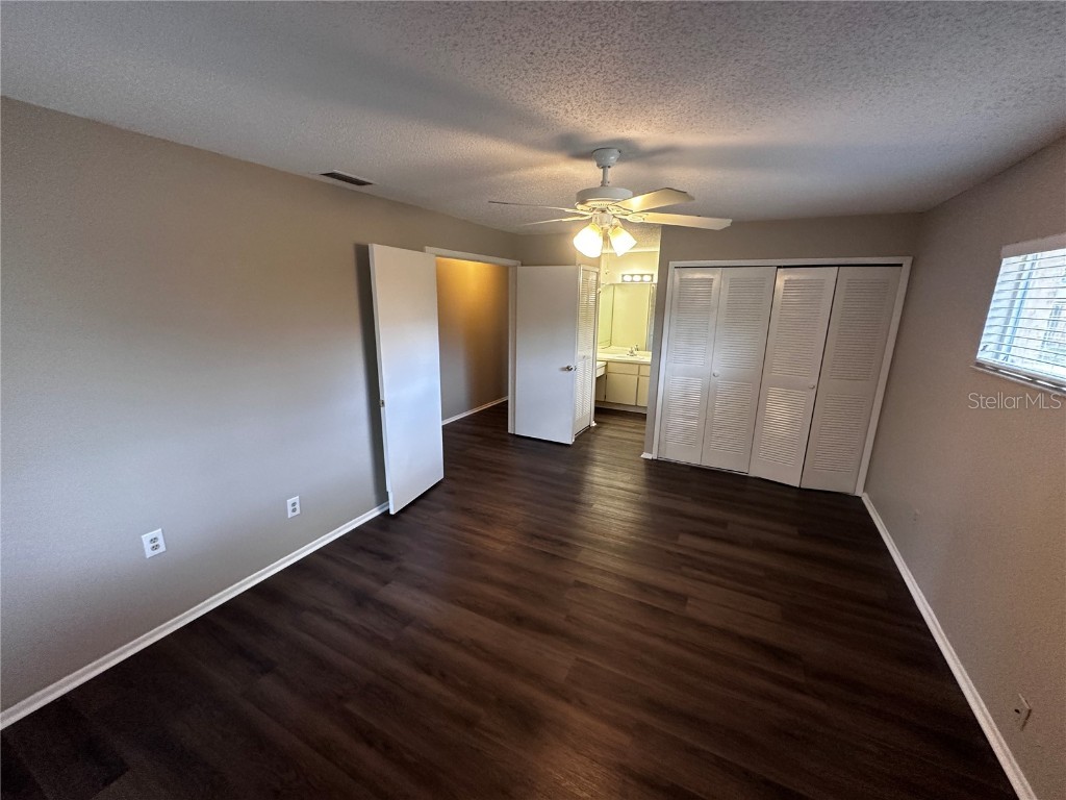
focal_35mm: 14
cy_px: 400
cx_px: 533
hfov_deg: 102.1
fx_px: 431
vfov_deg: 85.7
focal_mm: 2.22
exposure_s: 1/120
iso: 250
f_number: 2.2
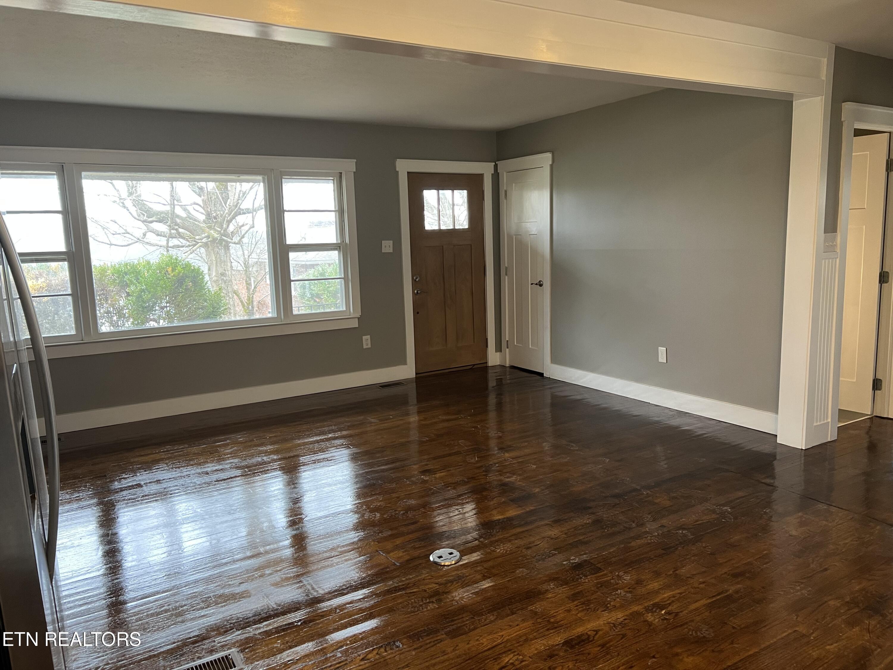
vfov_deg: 53.1
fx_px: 671
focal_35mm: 26
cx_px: 446
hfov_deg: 67.3
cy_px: 335
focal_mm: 5.7
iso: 160
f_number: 1.5
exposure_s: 1/60
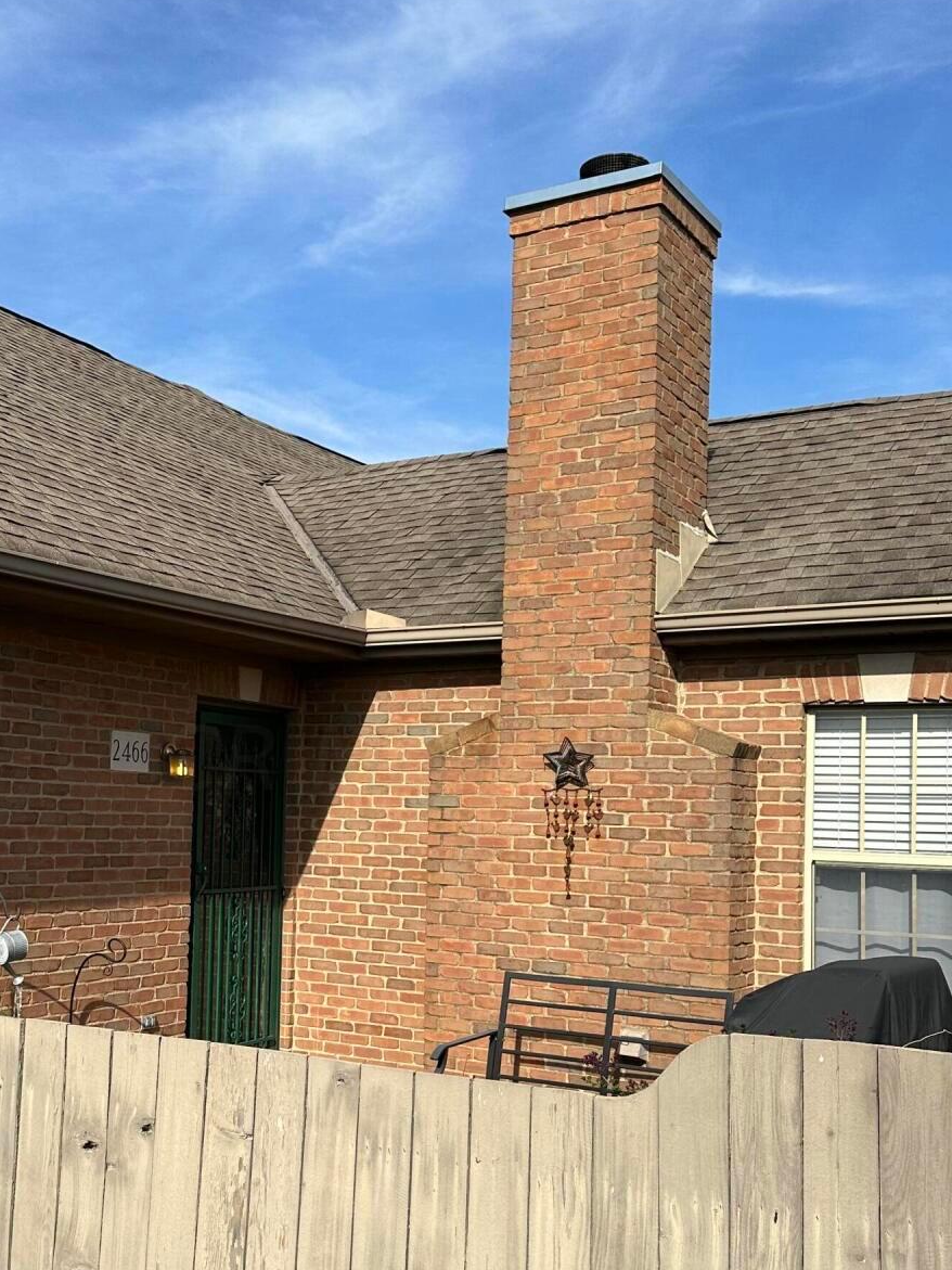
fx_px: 1504
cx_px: 325
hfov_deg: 34.8
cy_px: 758
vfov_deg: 45.5
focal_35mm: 41
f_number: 1.78
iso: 80
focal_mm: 6.86
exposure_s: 1/5000
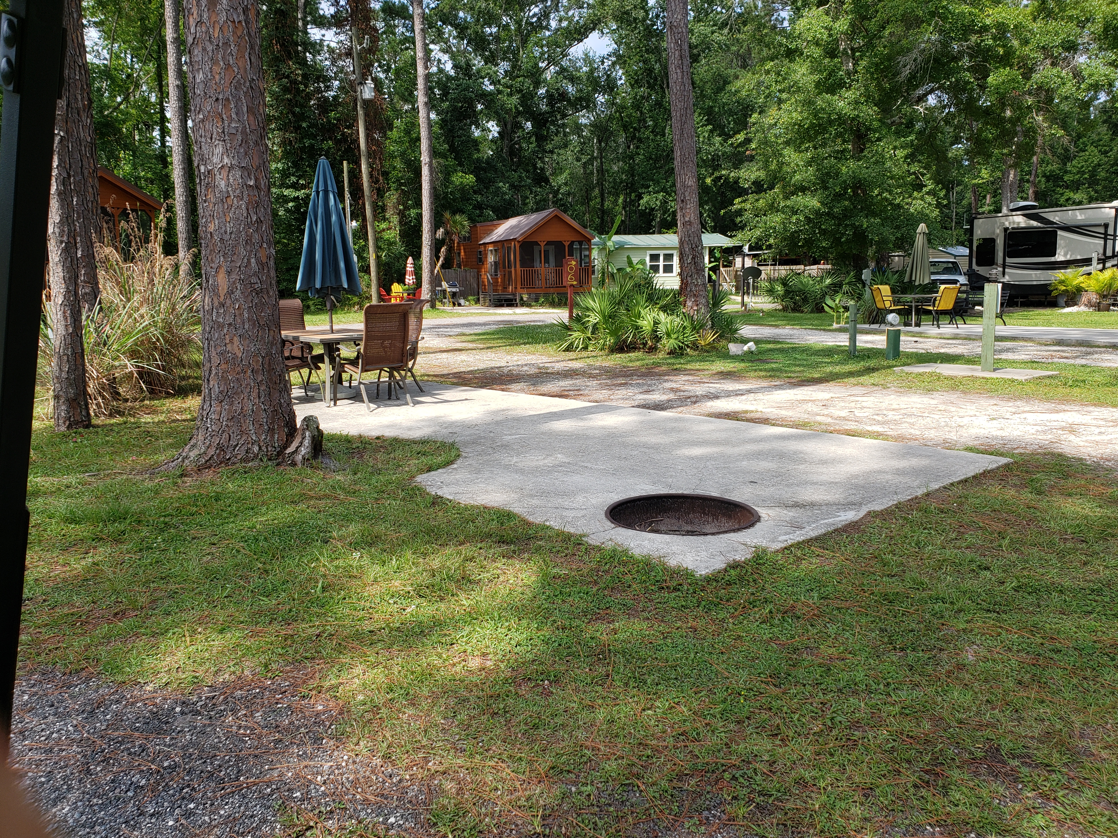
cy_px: 405
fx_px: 872
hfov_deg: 65.3
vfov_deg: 51.3
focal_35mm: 27
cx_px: 570
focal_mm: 4.3
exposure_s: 1/777
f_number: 2.4
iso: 50
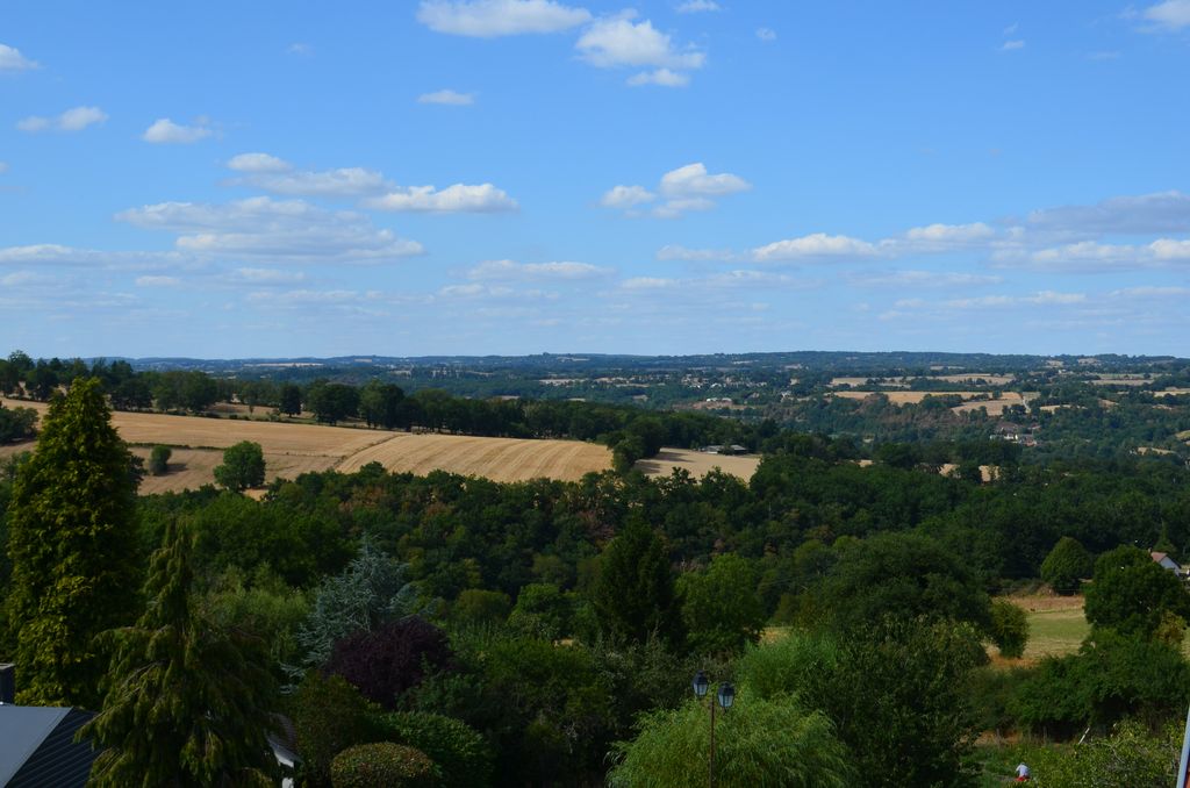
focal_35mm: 51
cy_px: 394
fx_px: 1682
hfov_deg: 39.0
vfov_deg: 26.4
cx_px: 595
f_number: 10
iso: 200
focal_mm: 34
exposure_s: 1/400
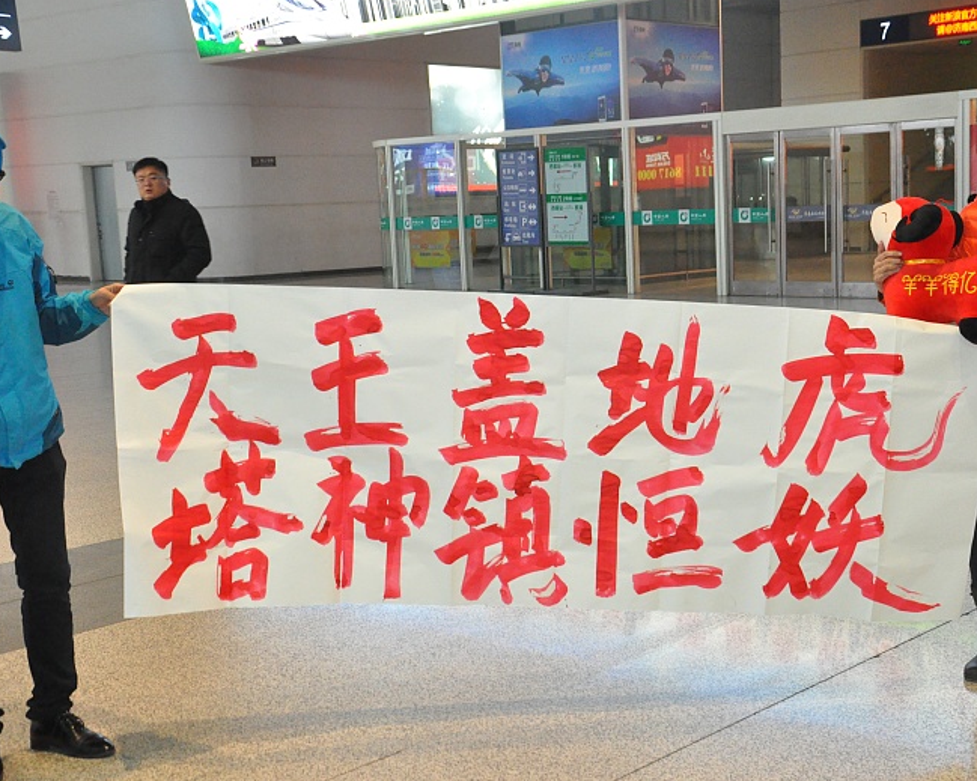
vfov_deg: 29.1
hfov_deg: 35.8
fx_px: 1503
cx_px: 598
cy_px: 386
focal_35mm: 52
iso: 3200
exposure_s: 1/60
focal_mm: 30
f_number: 5.6
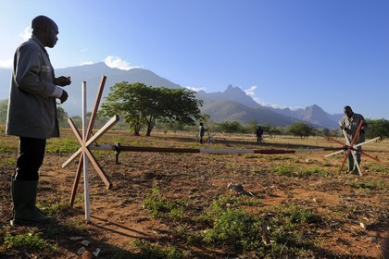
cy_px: 130
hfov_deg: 73.7
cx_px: 194
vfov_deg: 53.1
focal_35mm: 24
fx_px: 259
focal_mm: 24
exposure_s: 1/320
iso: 200
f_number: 7.1
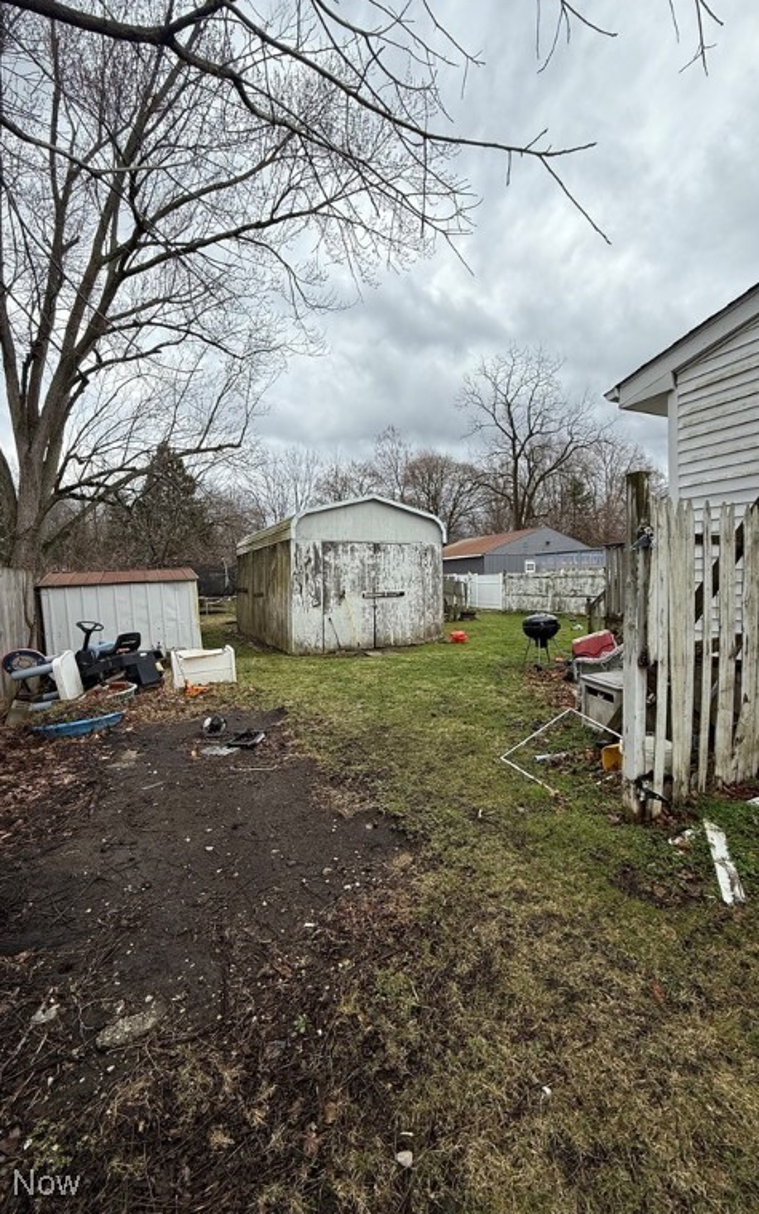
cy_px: 605
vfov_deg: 101.5
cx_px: 383
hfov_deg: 74.8
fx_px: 496
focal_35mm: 15
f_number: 2.2
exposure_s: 1/1105
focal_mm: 2.22
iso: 50
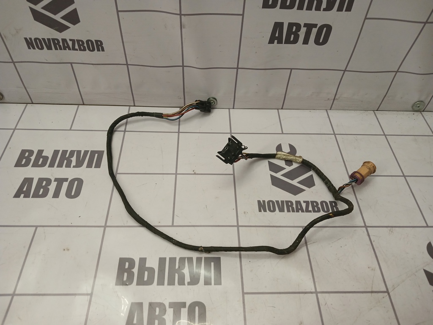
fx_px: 338
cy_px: 162
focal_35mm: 27
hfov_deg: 65.3
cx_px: 216
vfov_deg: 51.4
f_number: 1.8
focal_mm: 4
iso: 100
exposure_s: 1/50
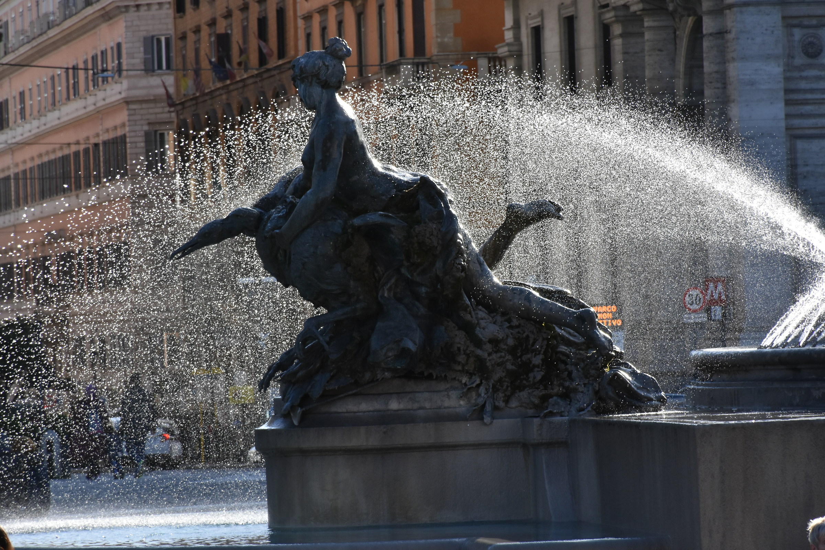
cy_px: 275
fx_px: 4812
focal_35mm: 210
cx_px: 412
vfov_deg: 6.5
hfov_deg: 9.8
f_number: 9
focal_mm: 140
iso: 800
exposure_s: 1/1250
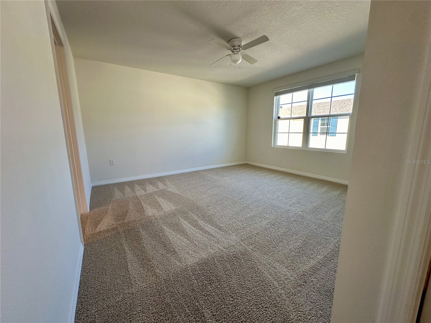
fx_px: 174
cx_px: 216
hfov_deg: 102.1
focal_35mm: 14
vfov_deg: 85.7
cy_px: 162
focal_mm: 2.22
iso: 160
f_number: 2.2
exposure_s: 1/120
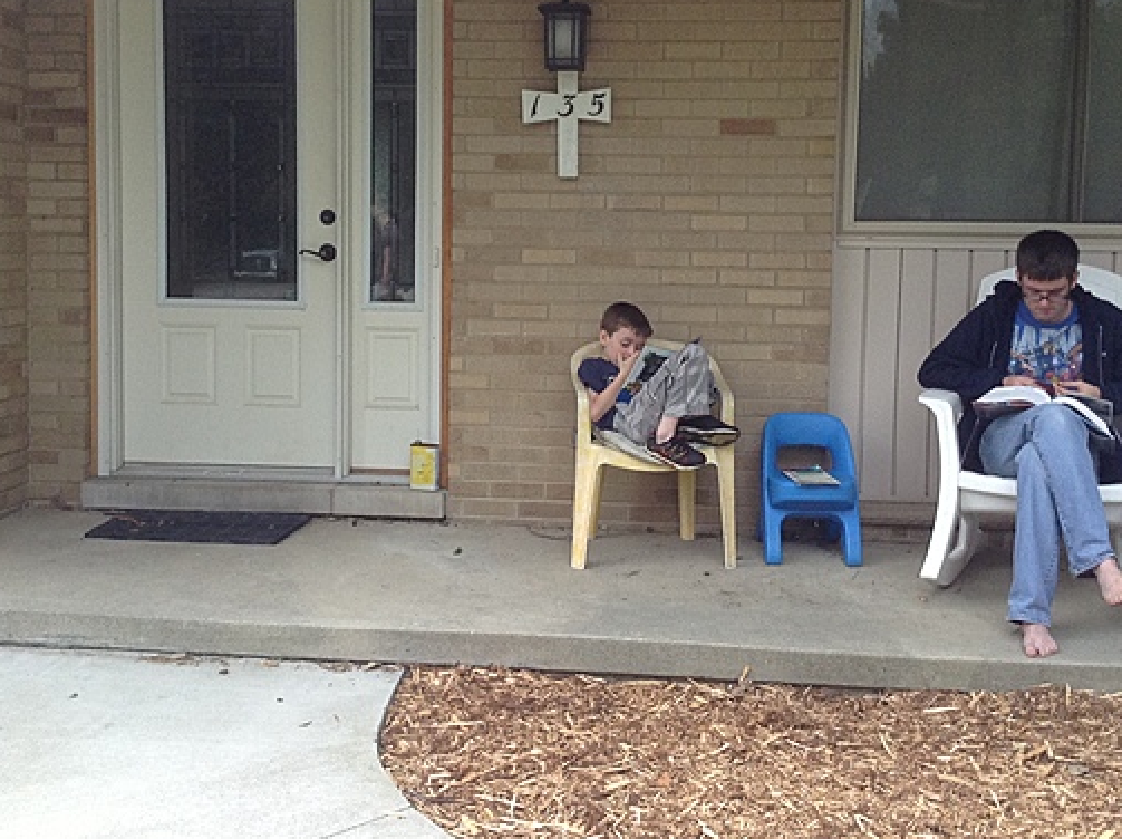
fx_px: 1360
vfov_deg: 34.2
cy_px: 330
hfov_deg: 44.8
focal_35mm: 42
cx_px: 569
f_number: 2.4
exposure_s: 1/120
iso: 50
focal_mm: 3.3
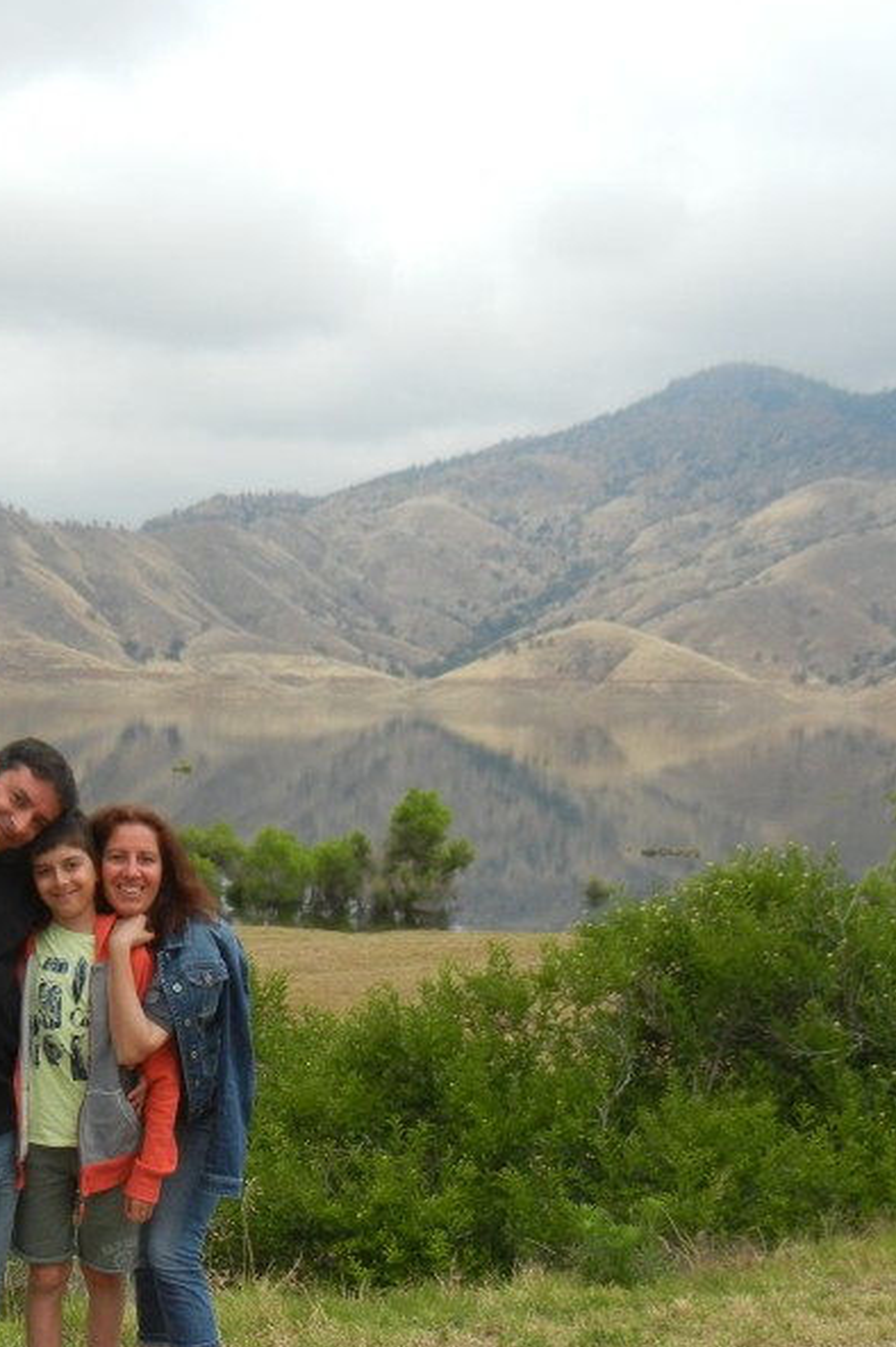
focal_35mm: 54
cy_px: 860
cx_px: 116
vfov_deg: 36.6
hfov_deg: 24.4
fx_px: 2018
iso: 160
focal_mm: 5.4
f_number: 3.5
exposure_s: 1/920
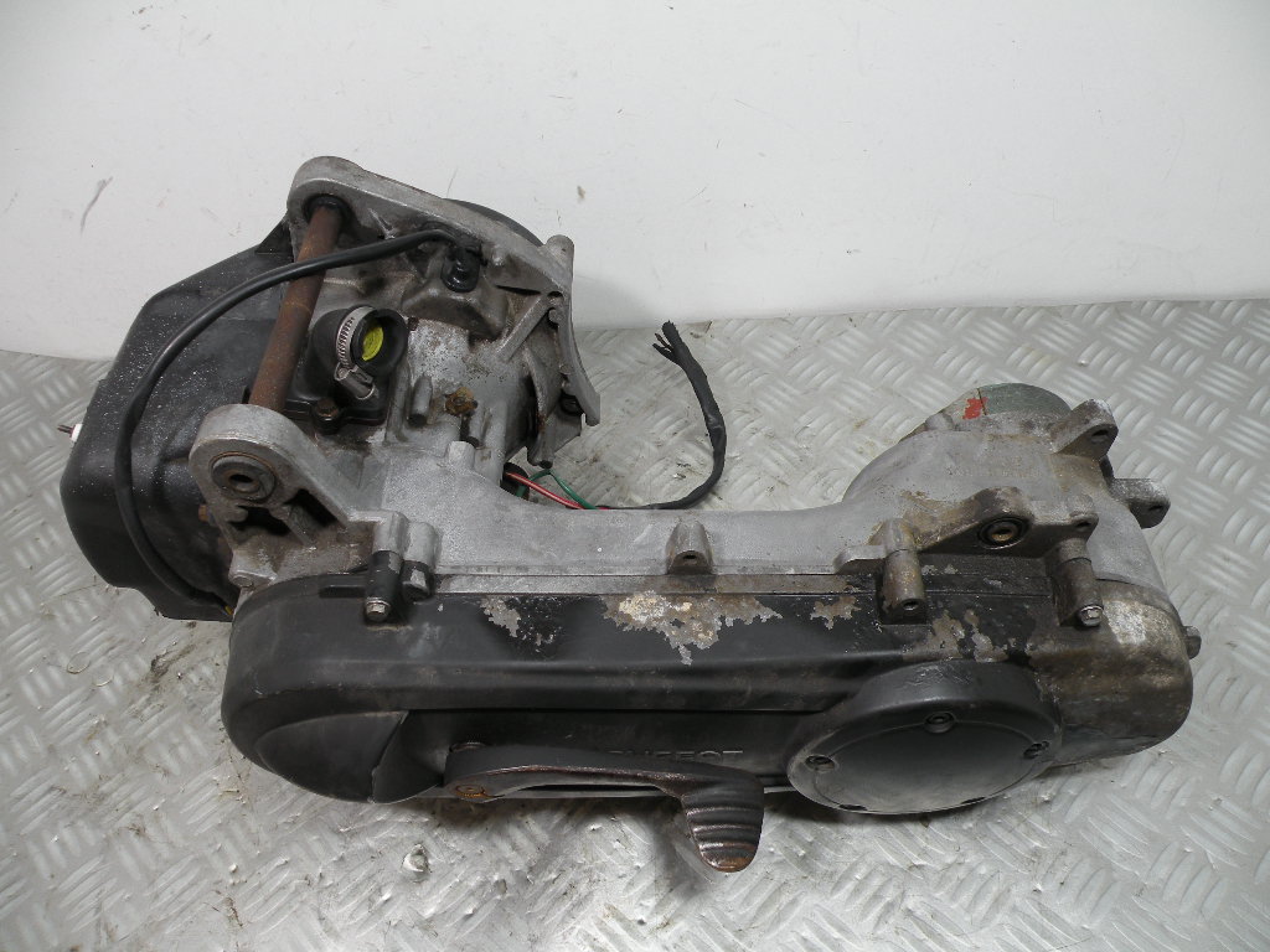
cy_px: 476
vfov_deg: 51.4
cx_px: 635
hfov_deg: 65.3
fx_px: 991
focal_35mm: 27
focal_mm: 4.7
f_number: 3.2
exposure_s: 1/66.4
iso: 64
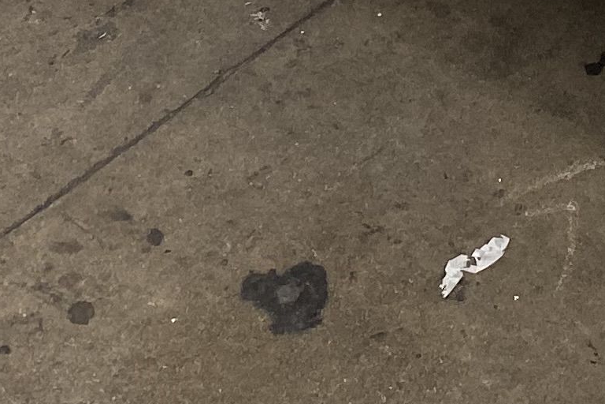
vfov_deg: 8.4
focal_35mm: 142
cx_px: 437
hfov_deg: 14.4
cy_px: -720
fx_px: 2386
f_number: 1.8
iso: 64
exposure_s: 1/60
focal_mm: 4.25
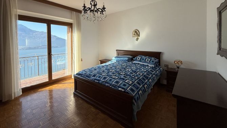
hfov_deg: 99.4
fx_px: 96
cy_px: 44
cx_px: 114
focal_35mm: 16
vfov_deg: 65.6
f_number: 2.2
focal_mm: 2.22
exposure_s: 1/359
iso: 64
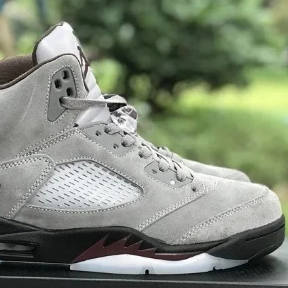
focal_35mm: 88
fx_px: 828
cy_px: 146
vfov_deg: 19.7
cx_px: 105
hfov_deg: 19.7
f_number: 2.8
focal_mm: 6.6
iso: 160
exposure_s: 1/50
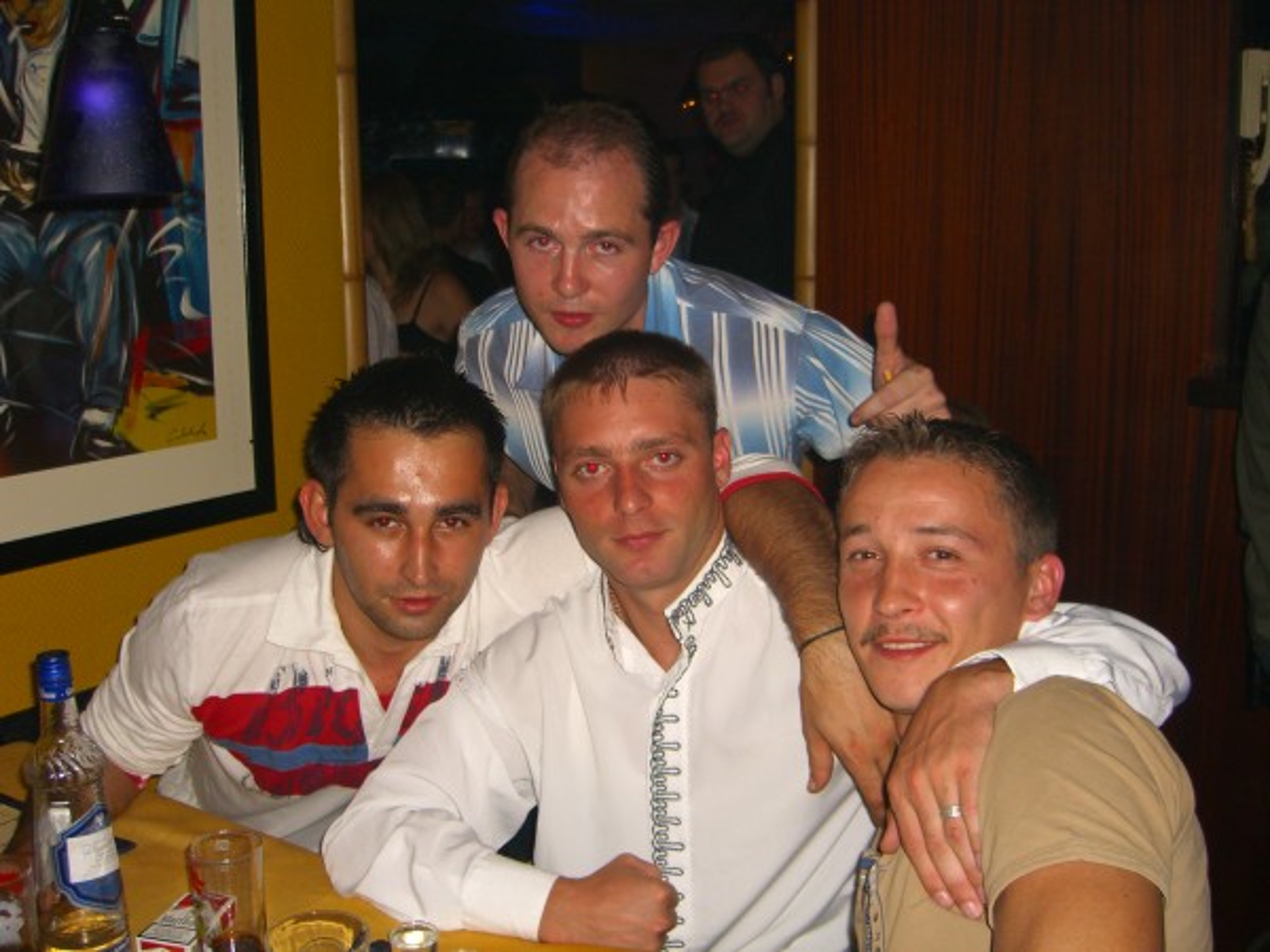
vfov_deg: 37.7
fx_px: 1394
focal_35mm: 38
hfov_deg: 49.0
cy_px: 476
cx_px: 635
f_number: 2.8
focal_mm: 7.9
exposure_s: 1/60
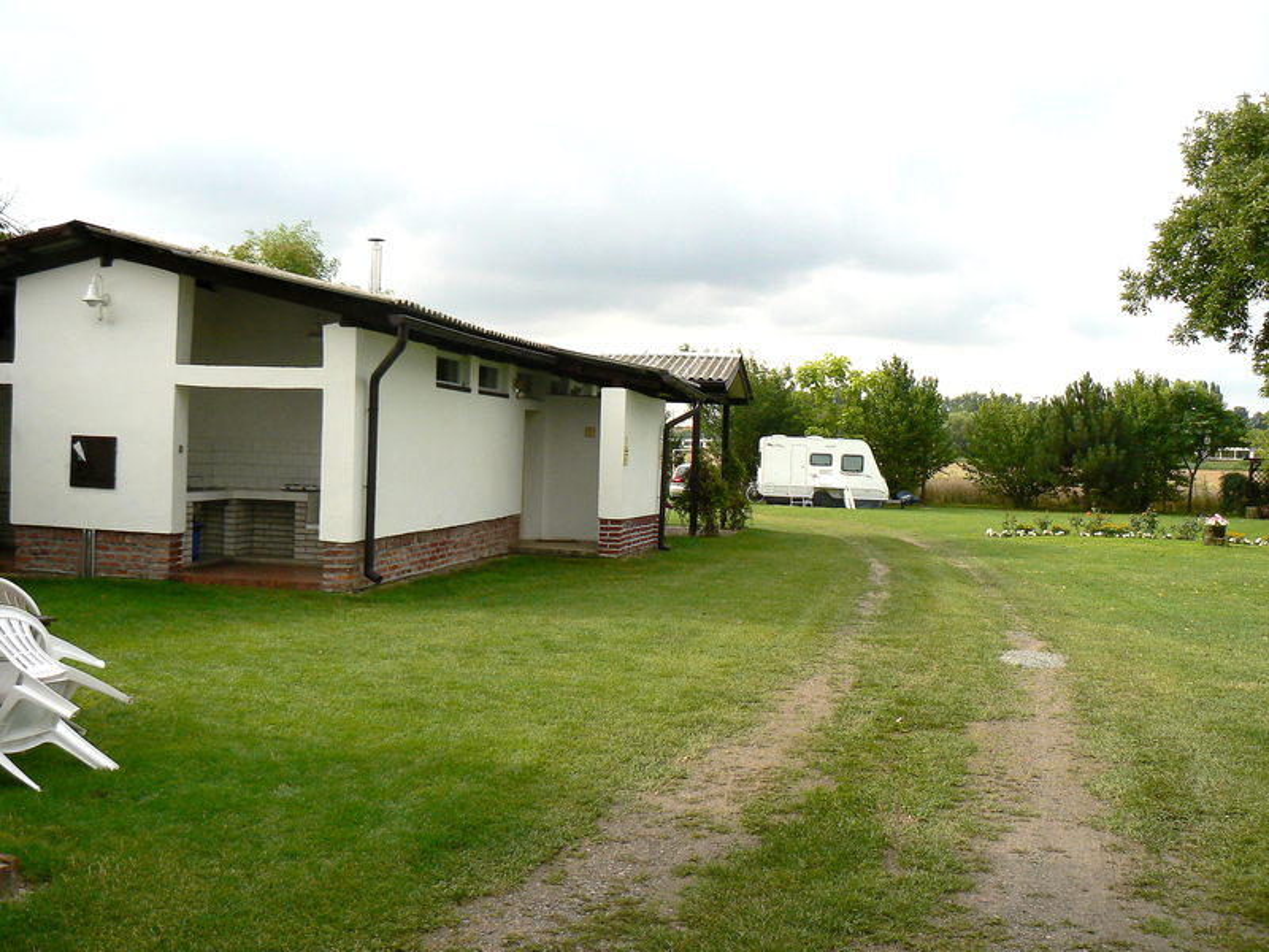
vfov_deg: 39.7
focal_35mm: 36
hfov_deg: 51.4
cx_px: 634
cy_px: 476
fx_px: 1320
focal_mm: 6
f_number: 3.6
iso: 100
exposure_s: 1/800
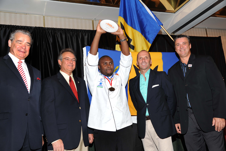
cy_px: 76
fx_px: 201
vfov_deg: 41.1
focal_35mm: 32
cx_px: 113
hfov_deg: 58.7
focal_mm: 32
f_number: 5.6
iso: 400
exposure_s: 1/60
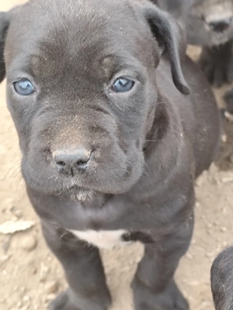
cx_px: 116
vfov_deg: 24.7
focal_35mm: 79
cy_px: 155
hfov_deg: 18.7
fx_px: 709
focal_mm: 6.14
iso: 250
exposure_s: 1/50
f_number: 1.65
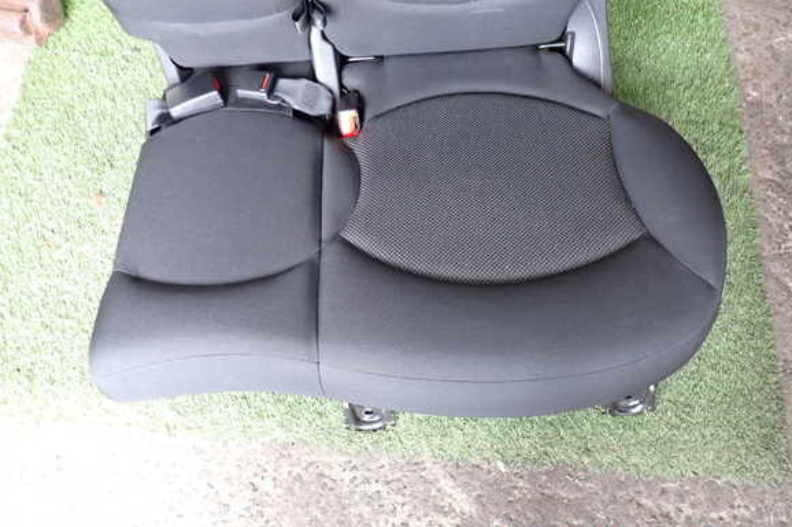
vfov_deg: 47.9
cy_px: 253
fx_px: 594
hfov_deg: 67.4
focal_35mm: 27
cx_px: 399
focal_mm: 4.5
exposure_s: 1/30
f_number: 2
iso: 250
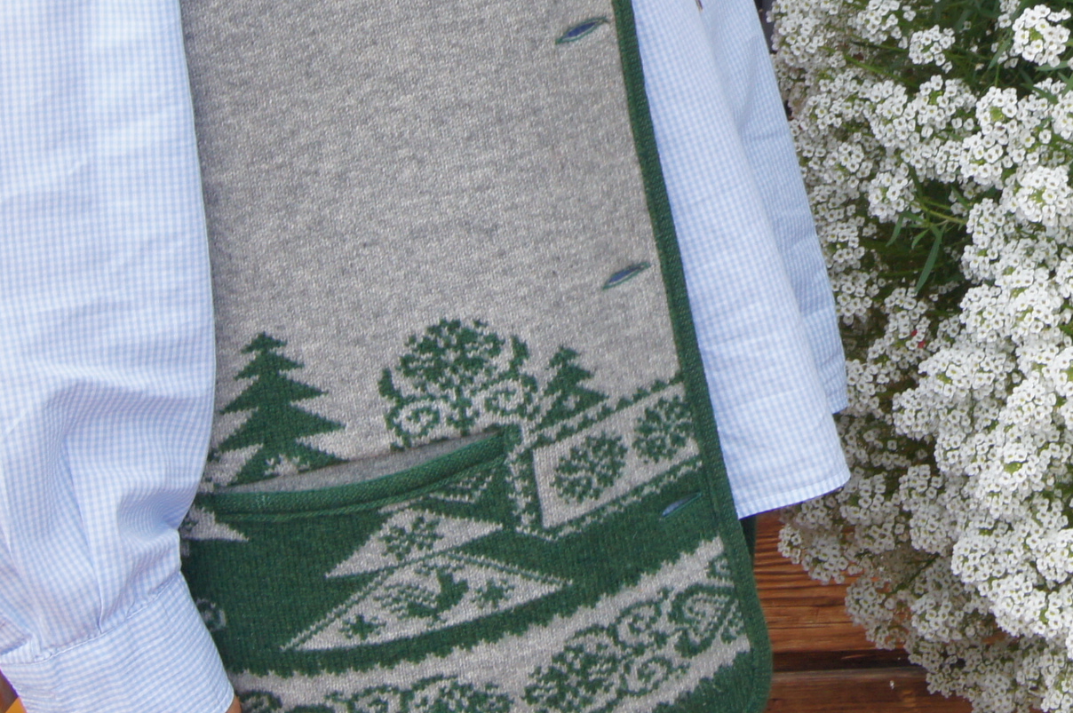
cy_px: -202
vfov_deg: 9.3
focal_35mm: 145
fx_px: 4329
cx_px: 1165
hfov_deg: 13.8
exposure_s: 1/250
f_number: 9
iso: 200
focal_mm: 35
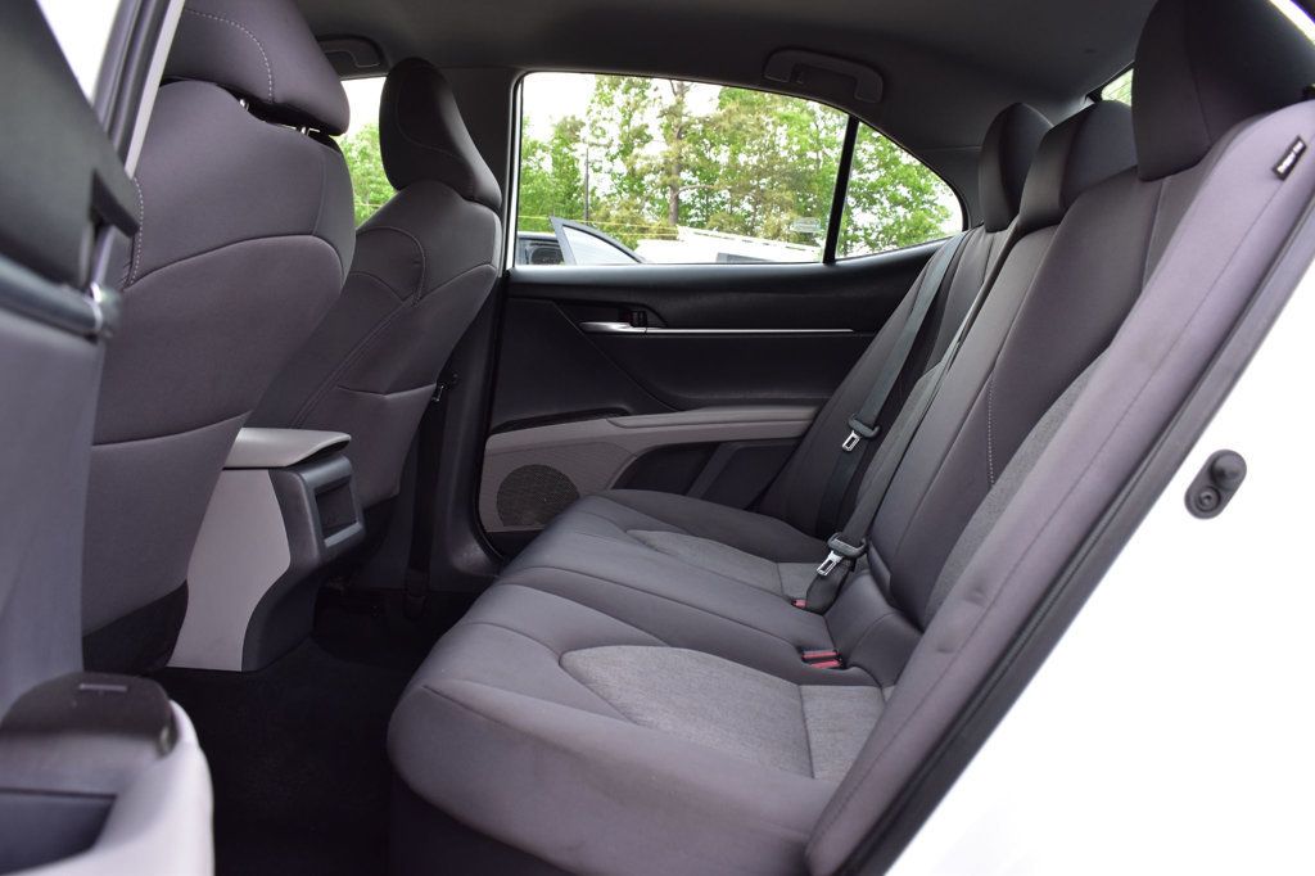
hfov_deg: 61.9
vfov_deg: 43.6
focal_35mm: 30
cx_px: 658
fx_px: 1095
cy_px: 438
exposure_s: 1/40
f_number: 7.1
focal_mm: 20
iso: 400
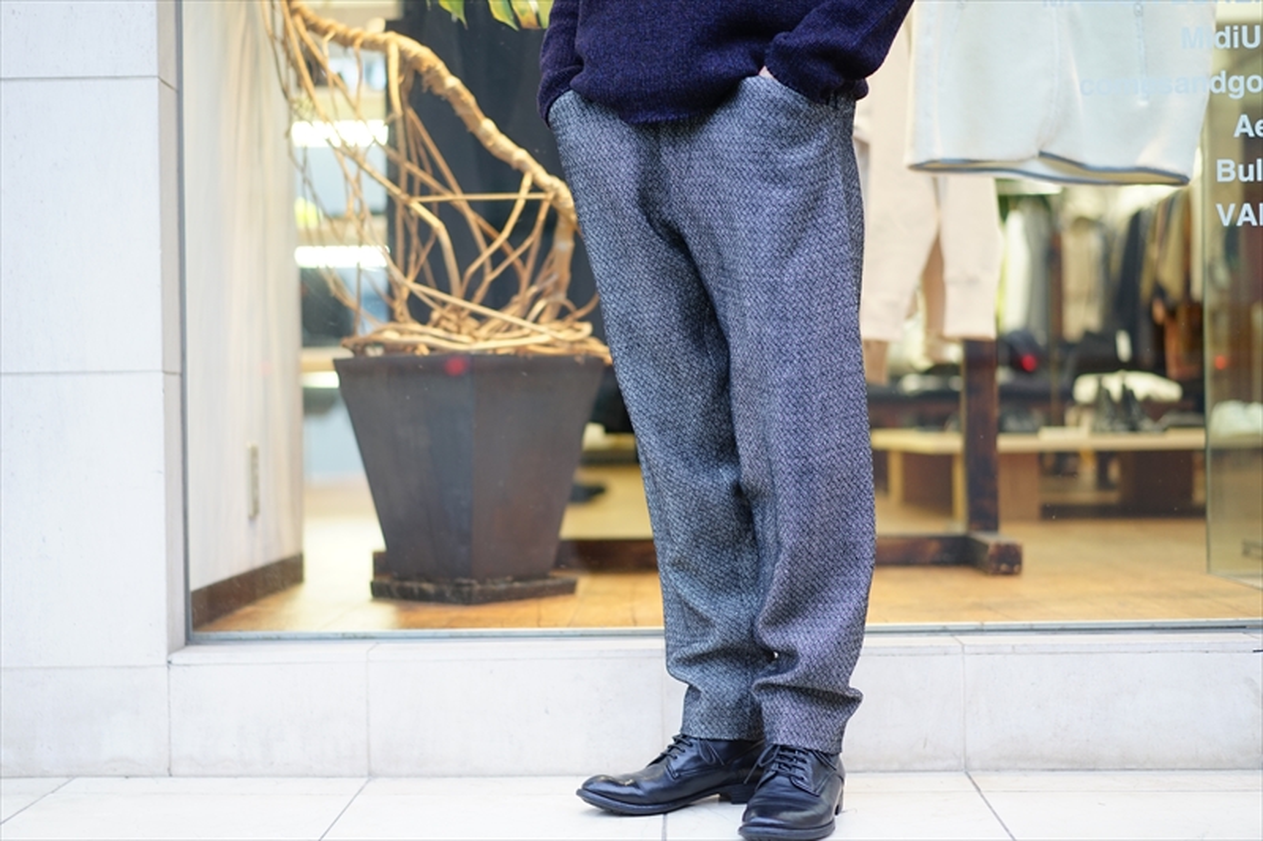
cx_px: 632
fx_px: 1929
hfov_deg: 36.3
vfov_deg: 24.6
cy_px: 420
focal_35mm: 55
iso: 320
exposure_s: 1/60
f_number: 1.8
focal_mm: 55
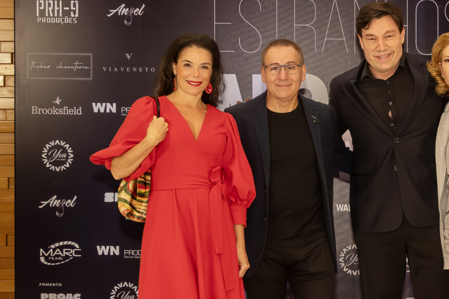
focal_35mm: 80
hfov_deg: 25.0
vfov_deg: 17.0
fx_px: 998
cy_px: 196
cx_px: 342
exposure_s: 1/200
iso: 3200
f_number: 5.6
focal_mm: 24
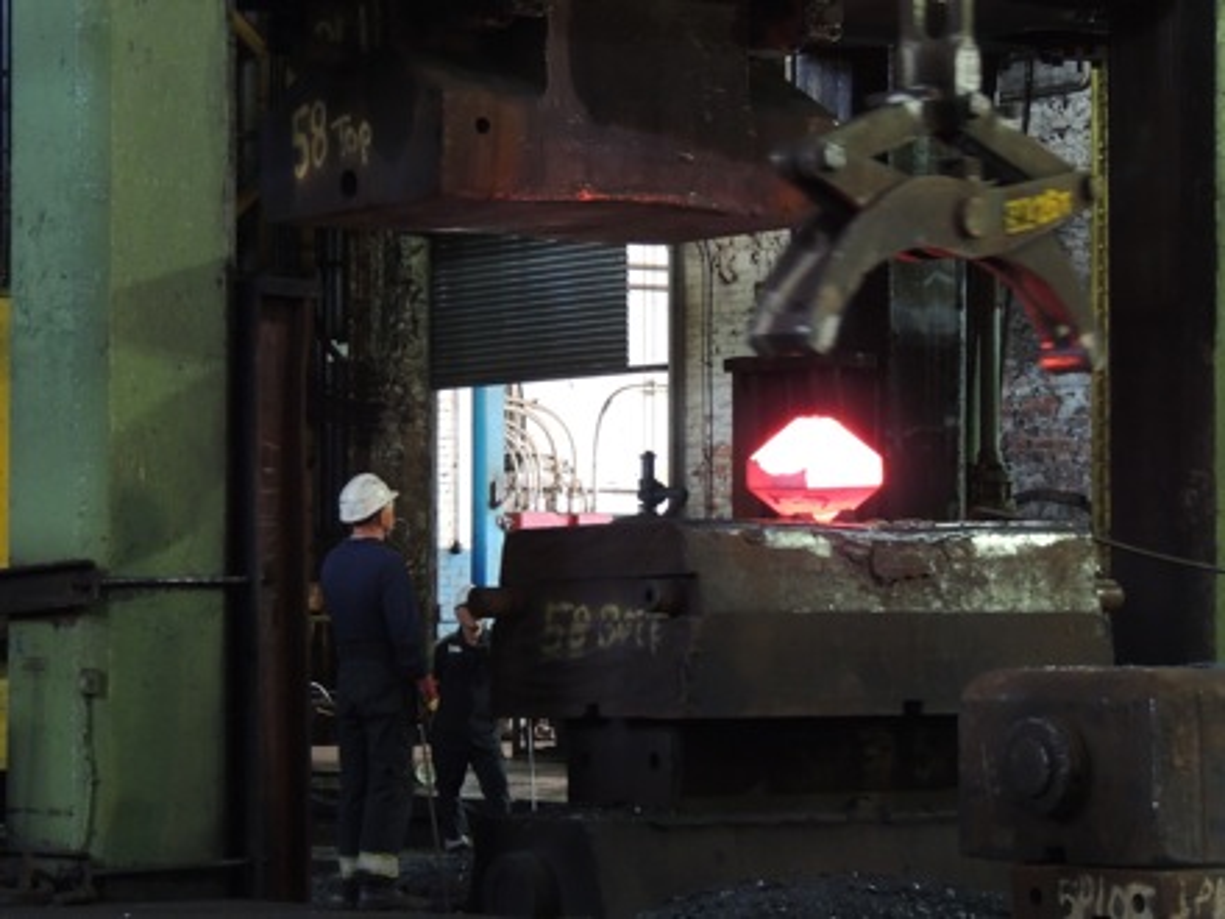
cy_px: 460
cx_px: 612
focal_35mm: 135
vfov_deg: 11.0
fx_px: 4777
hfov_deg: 14.6
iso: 800
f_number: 4.3
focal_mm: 24
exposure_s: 1/8
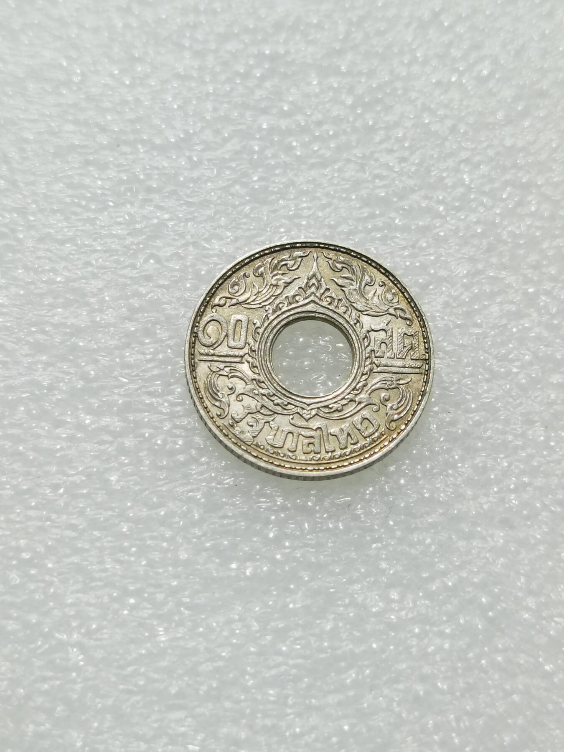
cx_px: 282
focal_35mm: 64
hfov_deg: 22.9
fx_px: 1390
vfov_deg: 30.3
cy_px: 376
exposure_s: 1/100
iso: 80
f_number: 1.9
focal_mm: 6.67
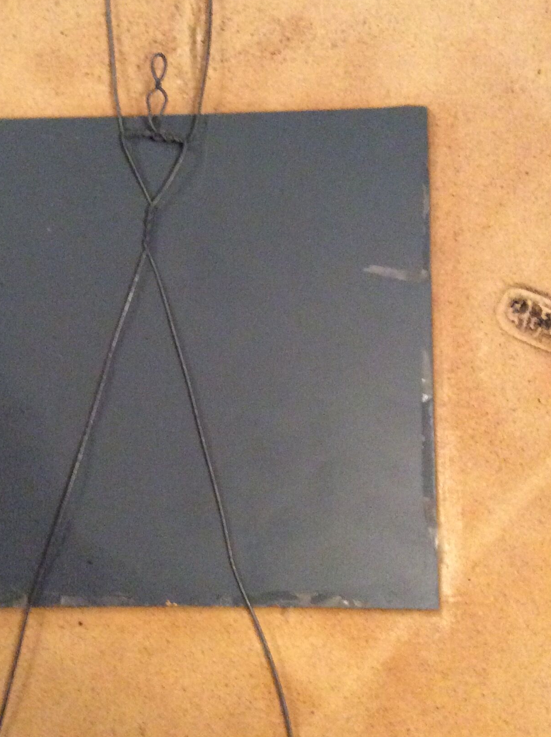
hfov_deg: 28.4
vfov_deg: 37.5
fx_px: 1085
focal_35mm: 51
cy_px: 363
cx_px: 204
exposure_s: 1/17
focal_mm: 3.3
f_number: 2.4
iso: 400
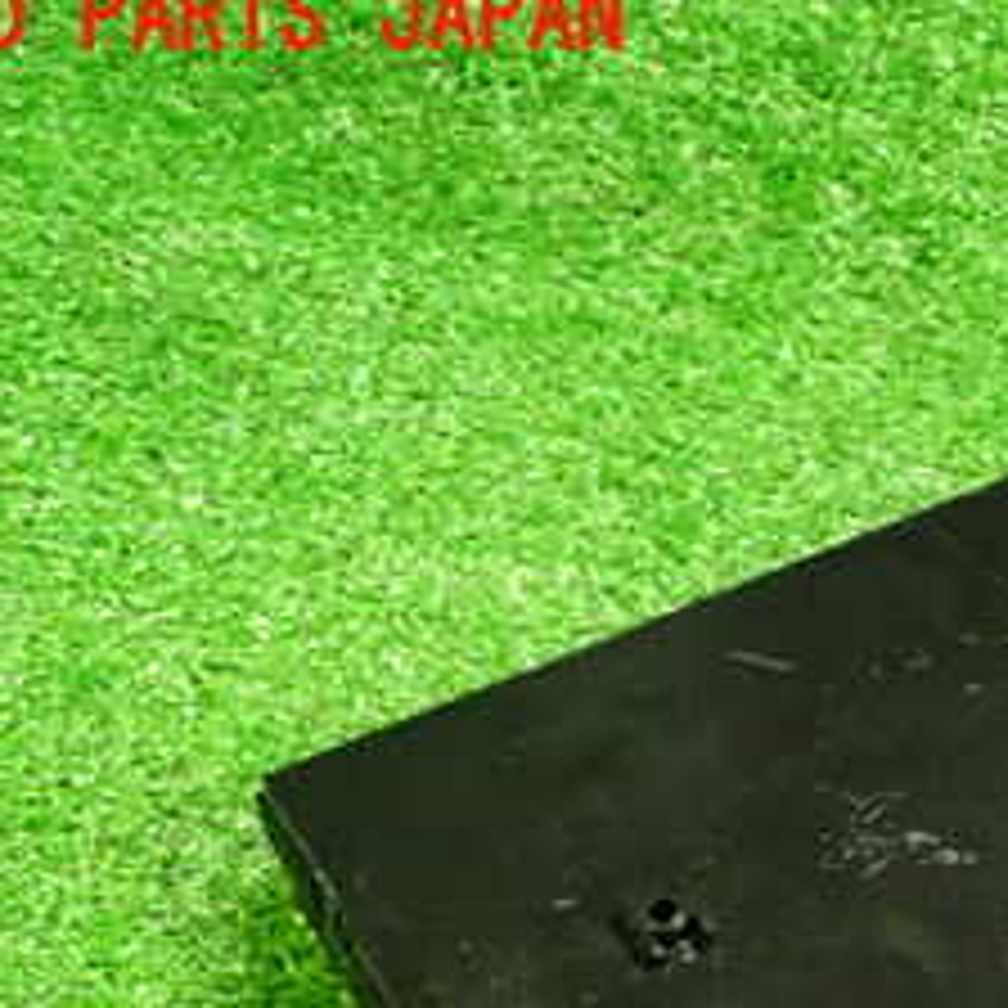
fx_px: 2339
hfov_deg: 22.7
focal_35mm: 71
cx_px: 1156
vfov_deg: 23.4
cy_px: 976
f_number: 2.3
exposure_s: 1/25
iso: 800
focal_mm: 5.4
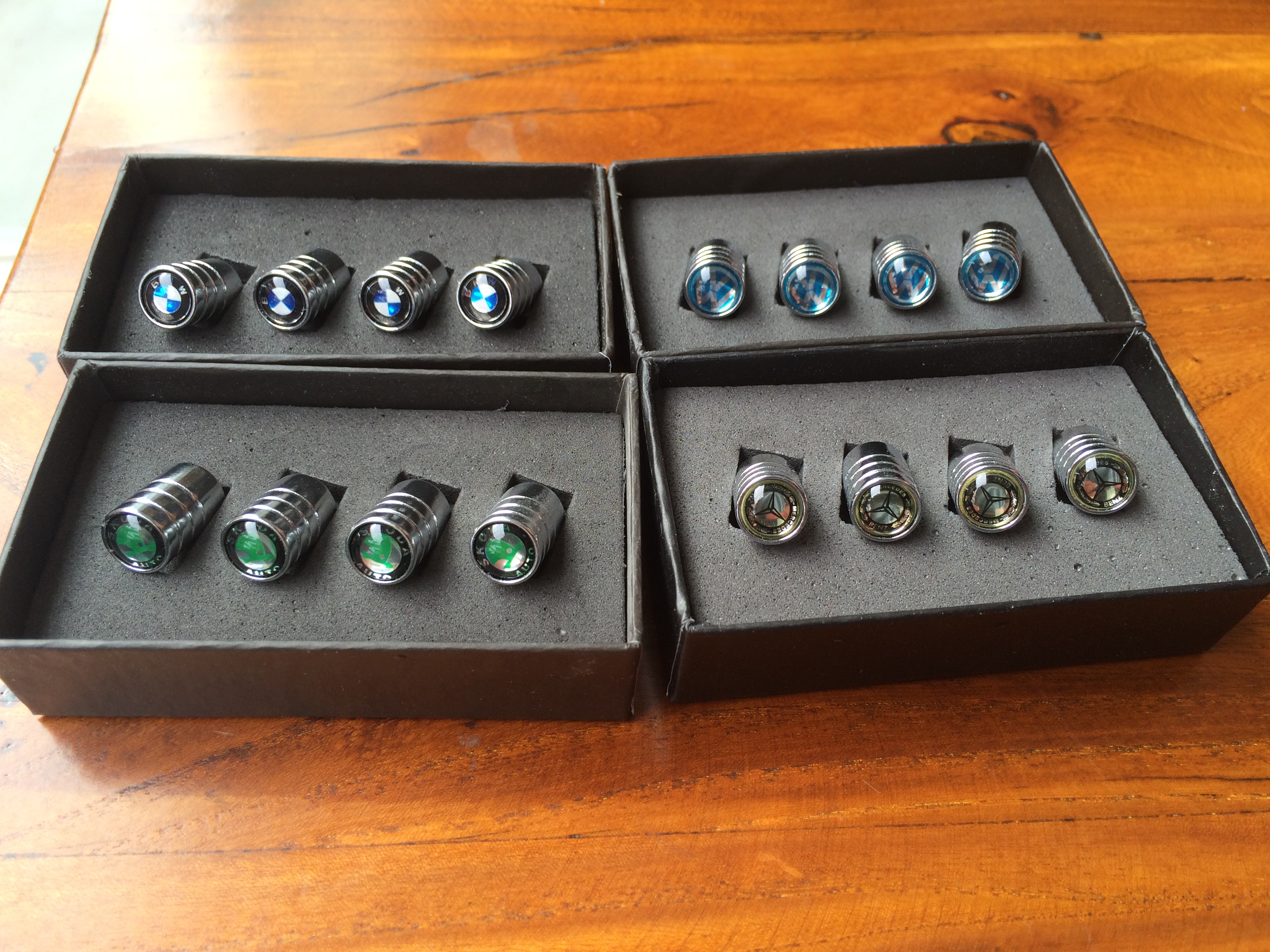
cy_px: 476
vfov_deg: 48.2
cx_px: 635
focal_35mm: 29
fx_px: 1064
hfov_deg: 61.7
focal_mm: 4.15
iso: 32
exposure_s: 1/206
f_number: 2.2
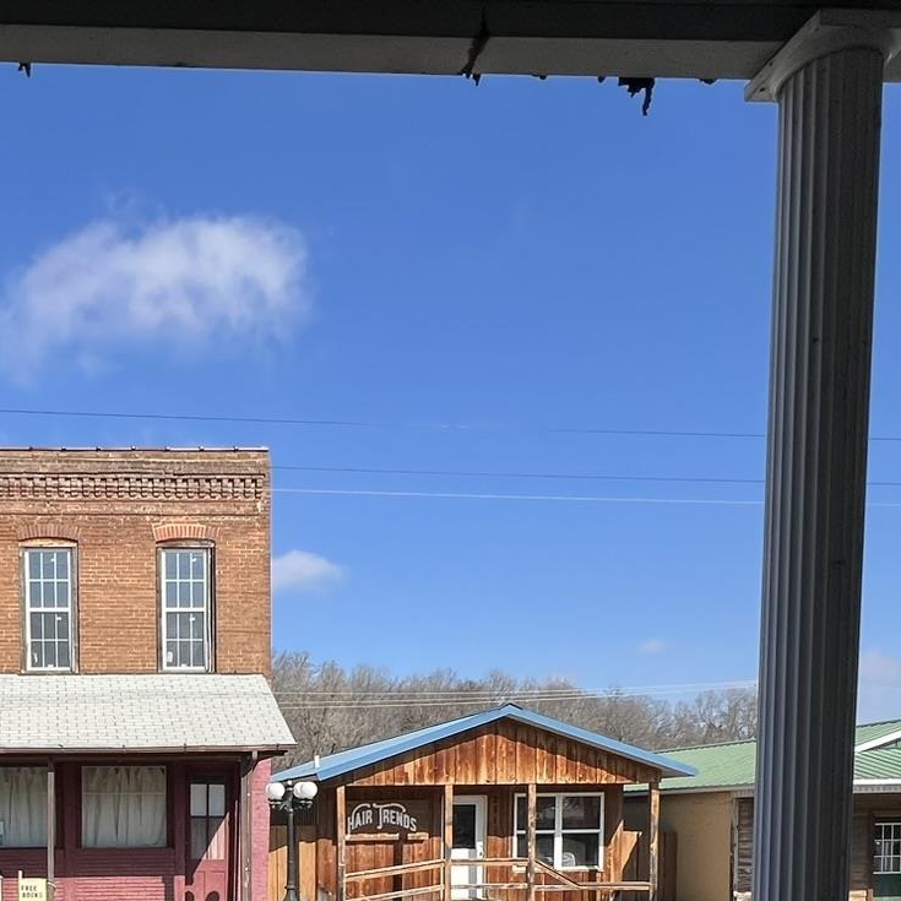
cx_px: 107
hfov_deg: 46.6
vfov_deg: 44.0
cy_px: 892
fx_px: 942
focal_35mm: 32
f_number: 1.8
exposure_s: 1/2016
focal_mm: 1.57
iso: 32
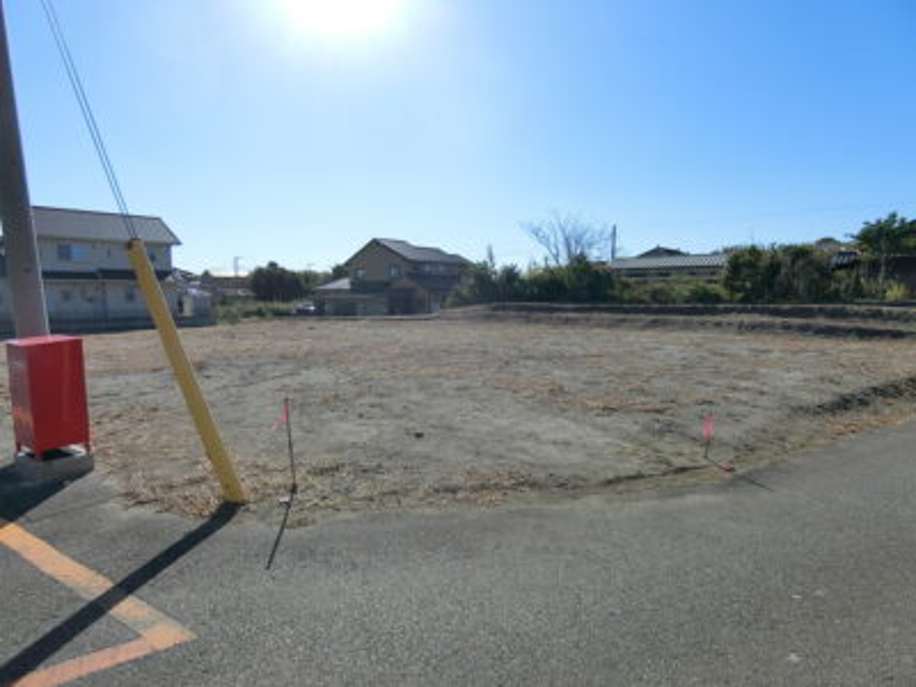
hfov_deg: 84.7
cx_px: 458
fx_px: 503
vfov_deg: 68.7
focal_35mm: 19
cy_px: 344
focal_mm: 4.06
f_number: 6.9
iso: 80
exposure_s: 1/400
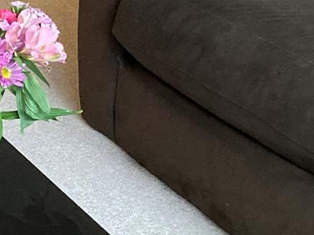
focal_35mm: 132
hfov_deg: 13.2
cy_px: -115
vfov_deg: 10.8
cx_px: -279
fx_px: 1198
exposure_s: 1/60
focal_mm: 3.99
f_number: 1.8
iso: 320
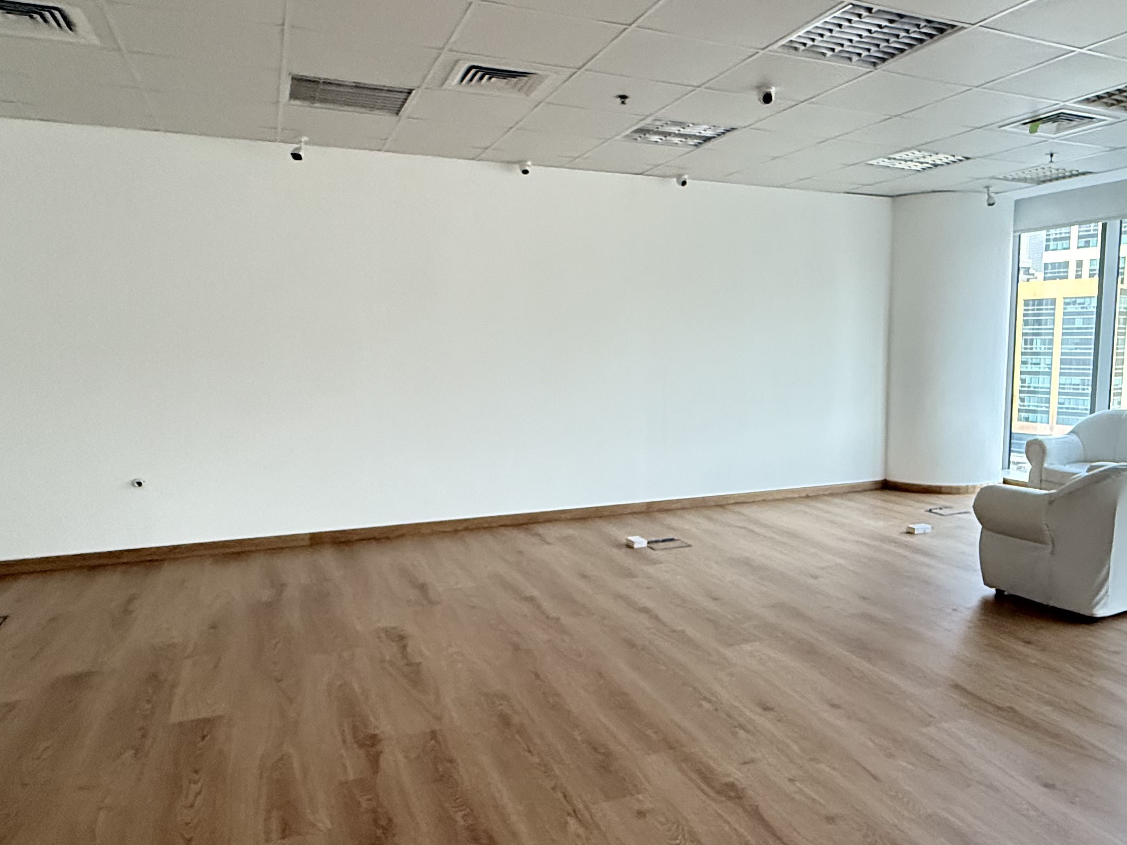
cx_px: 713
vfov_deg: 51.2
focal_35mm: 27
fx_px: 879
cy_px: 470
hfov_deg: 64.3
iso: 800
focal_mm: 2.22
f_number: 2.2
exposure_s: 1/60
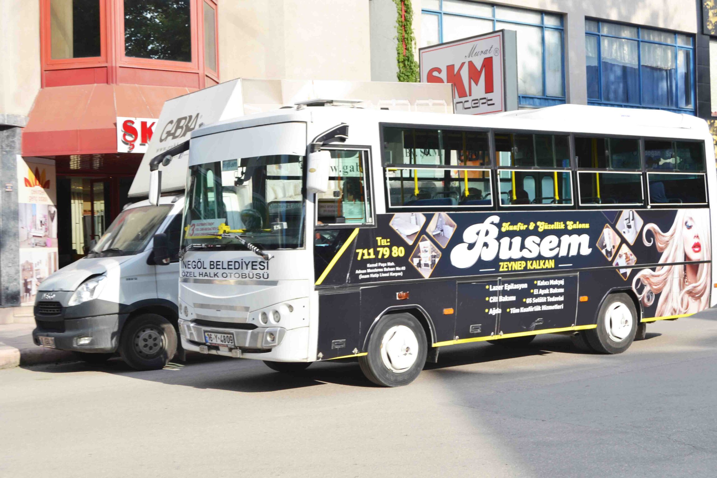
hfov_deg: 35.1
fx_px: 1135
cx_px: 358
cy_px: 239
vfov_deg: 23.8
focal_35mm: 57
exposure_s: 1/250
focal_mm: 38
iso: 100
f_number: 8
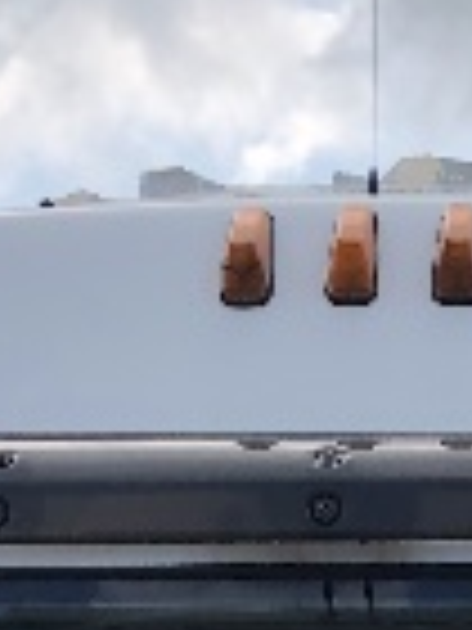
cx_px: 432
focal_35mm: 144
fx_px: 2618
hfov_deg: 10.2
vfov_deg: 11.8
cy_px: 1382
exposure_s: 1/906
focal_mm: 3.99
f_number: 1.8
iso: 20
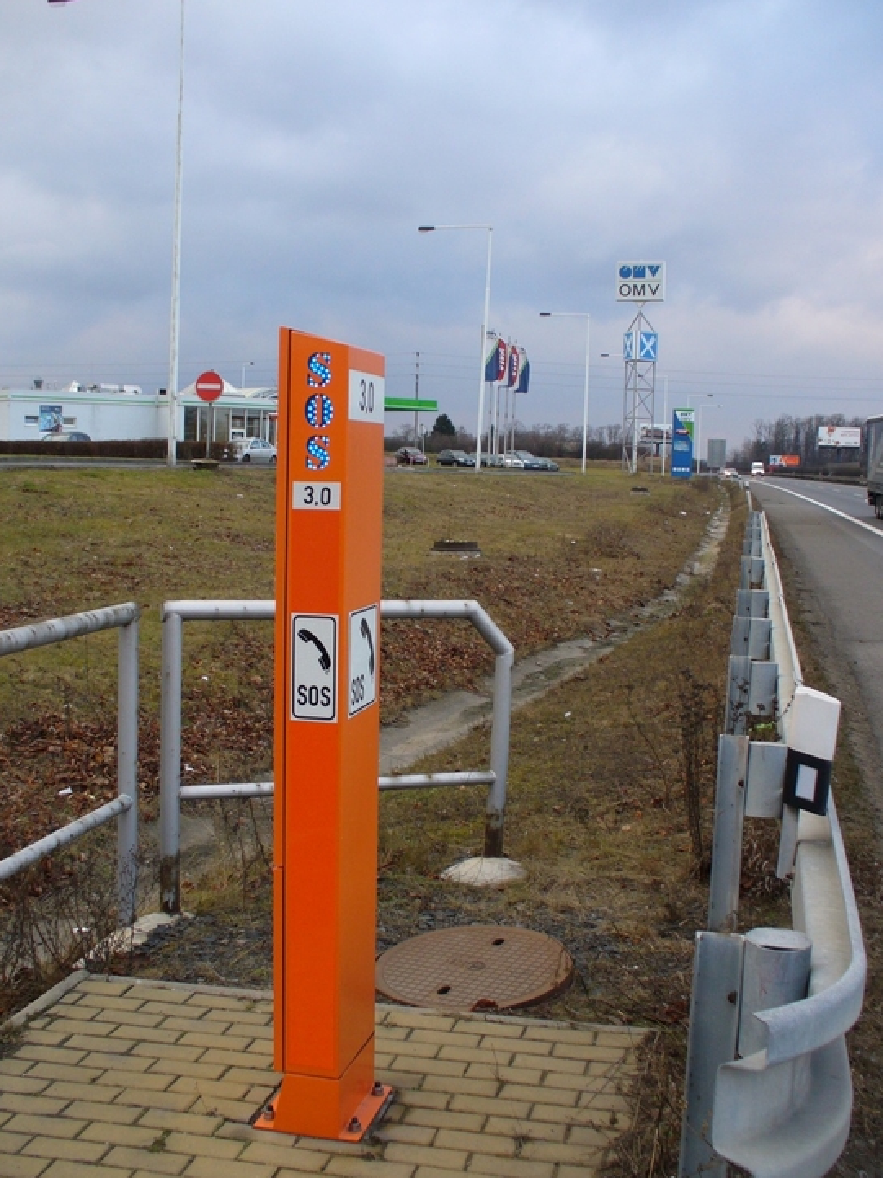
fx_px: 1395
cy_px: 617
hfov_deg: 35.1
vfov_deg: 45.8
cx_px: 423
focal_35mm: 41
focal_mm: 6.1
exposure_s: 1/125
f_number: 2.8
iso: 80
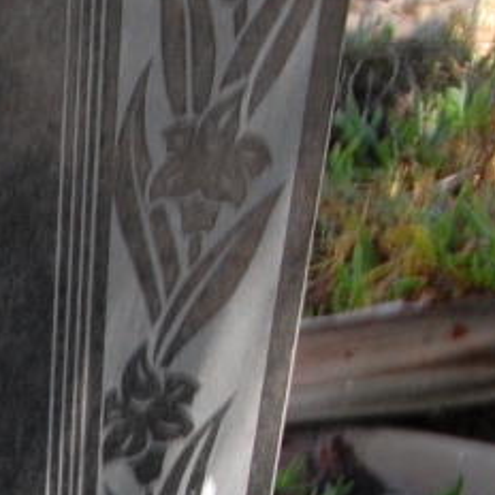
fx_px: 5013
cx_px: -533
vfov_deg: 5.6
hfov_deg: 5.5
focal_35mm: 310
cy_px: 633
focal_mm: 55
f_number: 18
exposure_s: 1/30
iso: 450
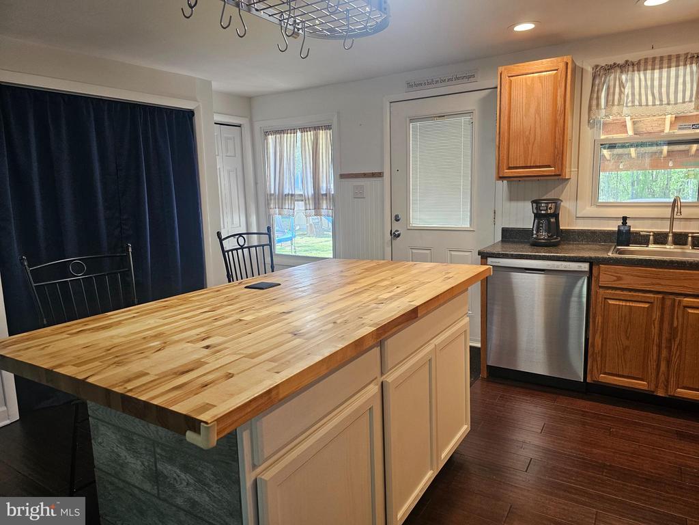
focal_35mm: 23
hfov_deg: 73.9
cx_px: 350
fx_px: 464
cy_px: 262
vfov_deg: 58.9
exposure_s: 1/120
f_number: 1.7
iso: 250
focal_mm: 6.3
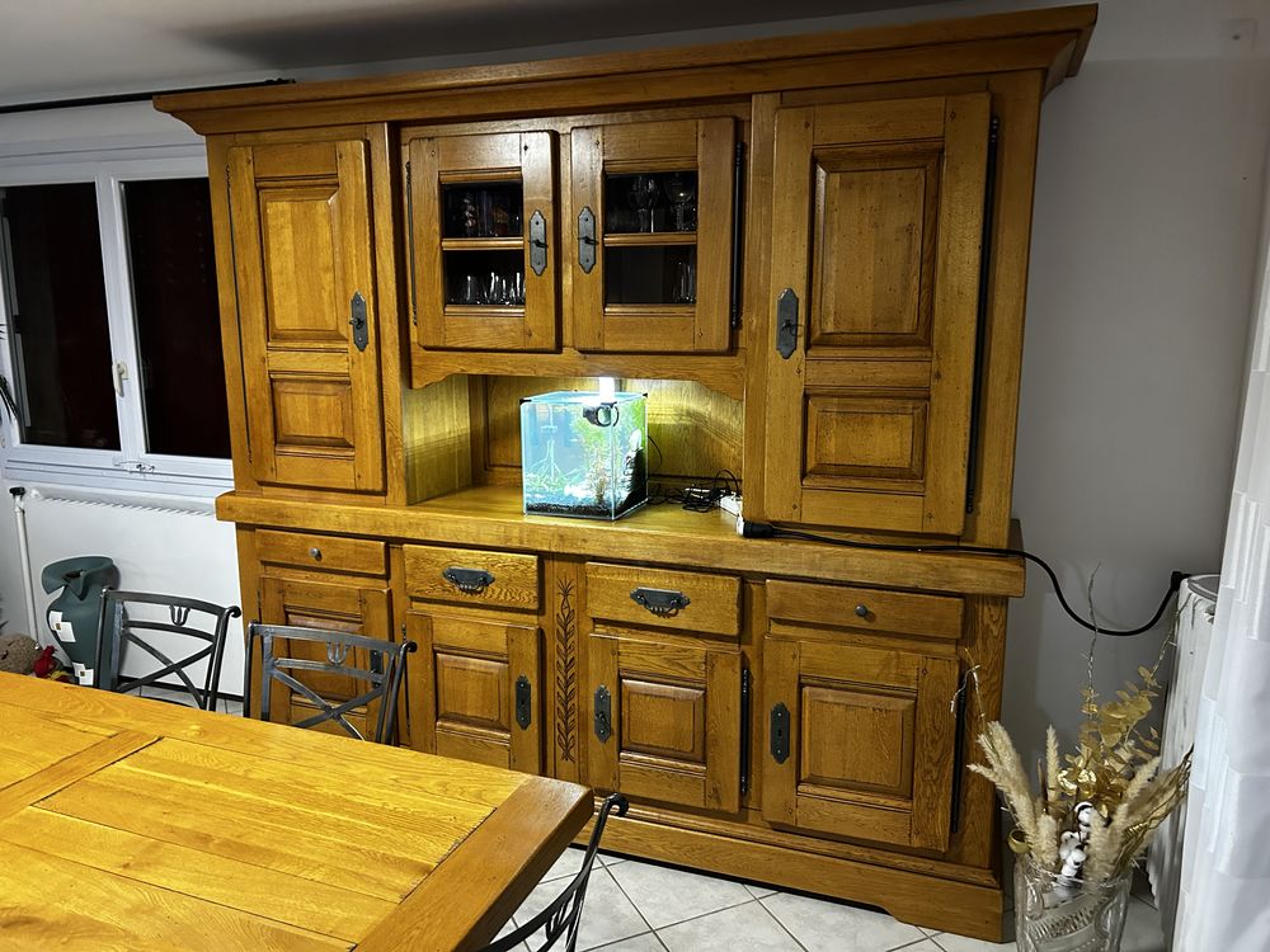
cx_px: 635
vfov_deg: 53.1
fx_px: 954
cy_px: 476
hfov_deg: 67.3
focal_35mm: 26
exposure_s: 1/50
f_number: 1.5
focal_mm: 5.7
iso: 500
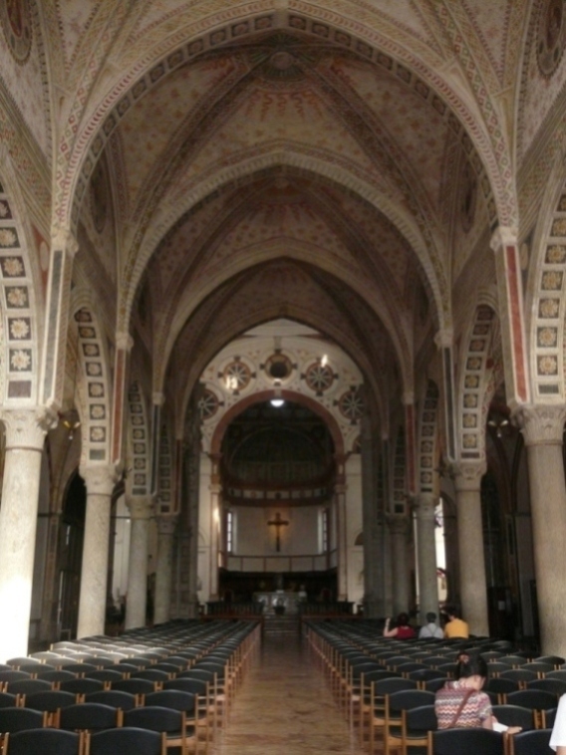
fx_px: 807
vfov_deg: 50.2
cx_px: 283
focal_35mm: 37
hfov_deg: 38.6
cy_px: 378
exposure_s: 1/40
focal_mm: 6
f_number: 2.8
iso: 400
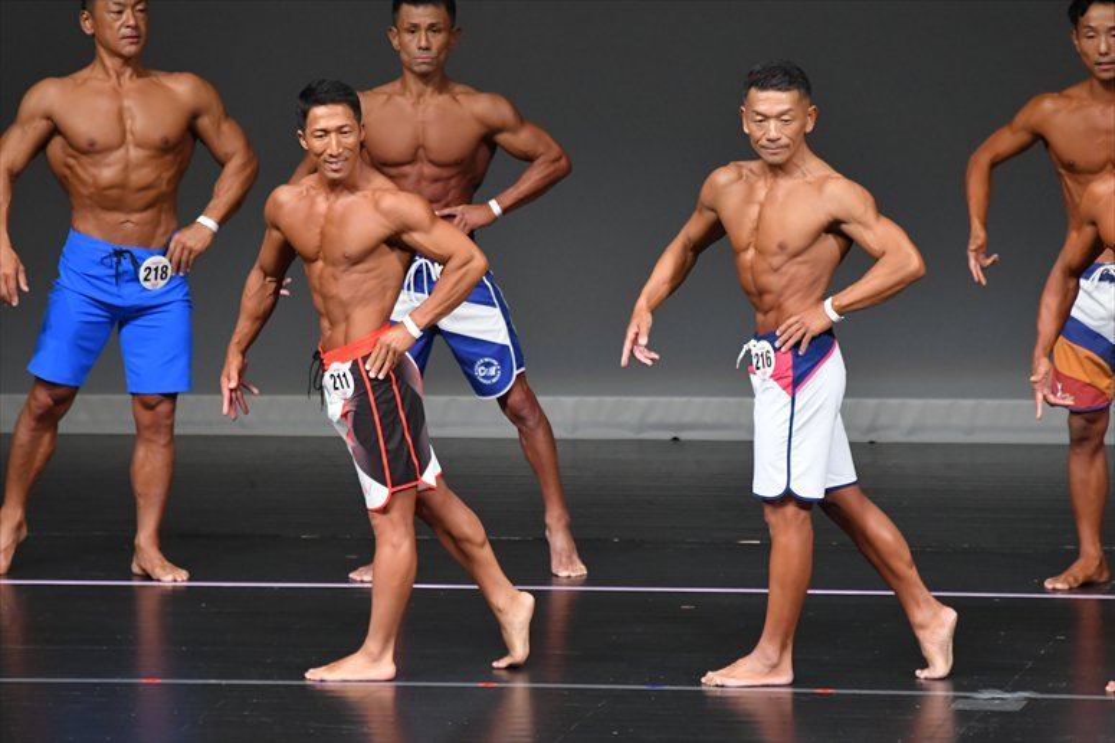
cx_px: 558
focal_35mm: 375
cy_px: 372
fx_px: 11609
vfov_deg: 3.7
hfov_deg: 5.5
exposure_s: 1/400
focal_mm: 250
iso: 4000
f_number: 5.6
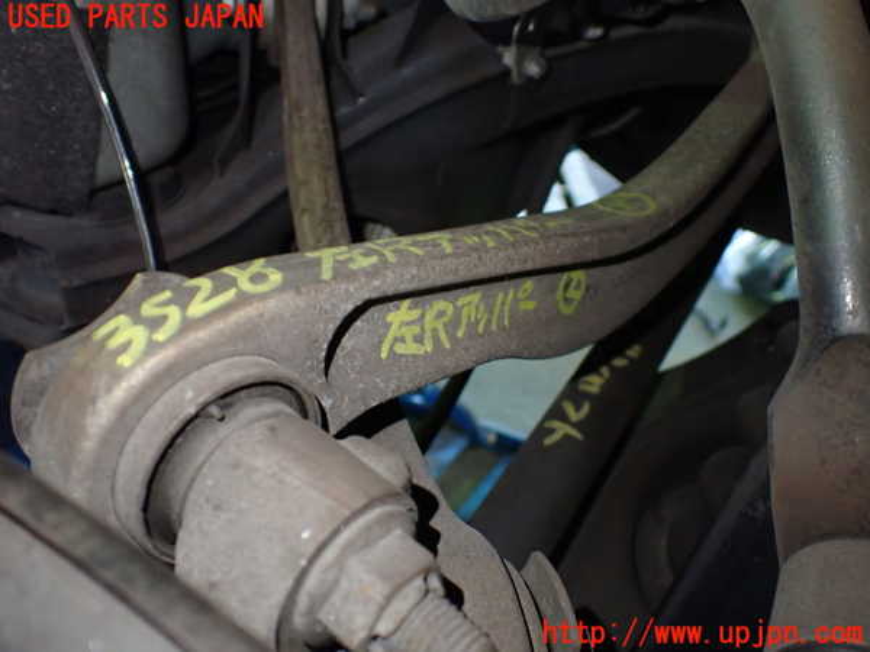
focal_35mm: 30
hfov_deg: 60.0
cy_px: 326
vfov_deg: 46.8
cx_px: 435
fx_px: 754
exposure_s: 1/60
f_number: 2.3
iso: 800
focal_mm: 5.4
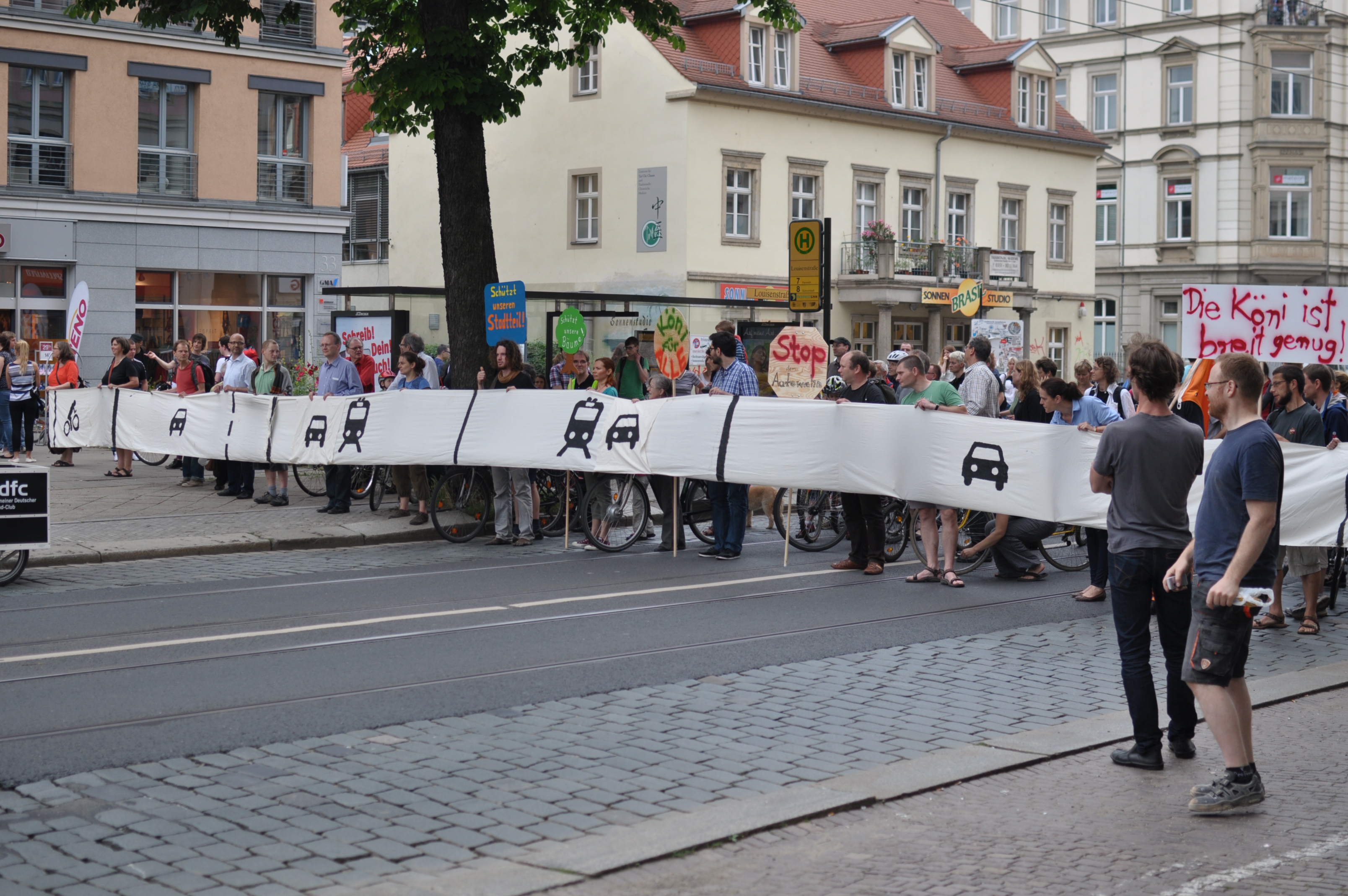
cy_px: 448
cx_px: 674
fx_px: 1963
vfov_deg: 25.7
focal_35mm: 52
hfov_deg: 37.9
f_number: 2.8
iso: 200
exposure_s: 1/800
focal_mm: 35
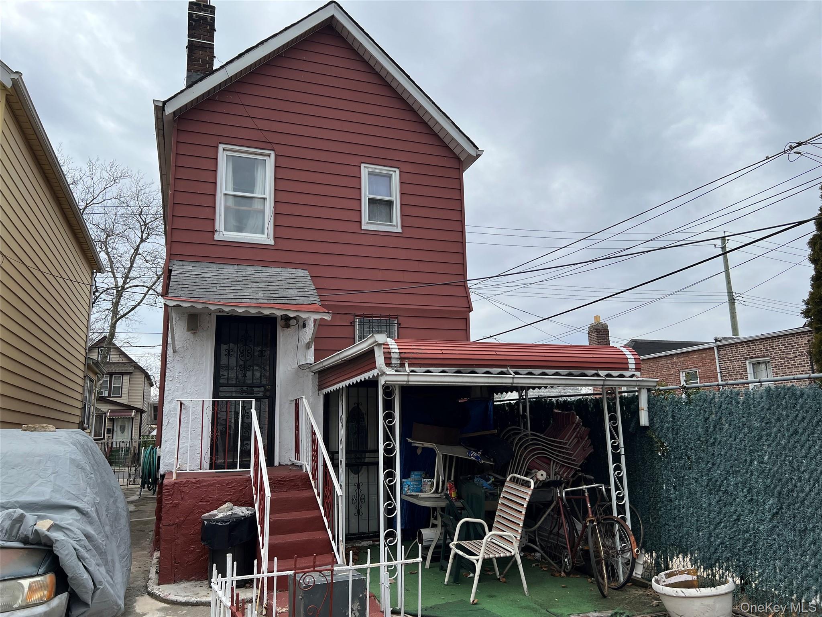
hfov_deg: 67.3
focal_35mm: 26
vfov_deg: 53.1
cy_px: 308
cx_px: 411
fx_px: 617
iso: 50
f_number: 1.5
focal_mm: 5.7
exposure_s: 1/1808
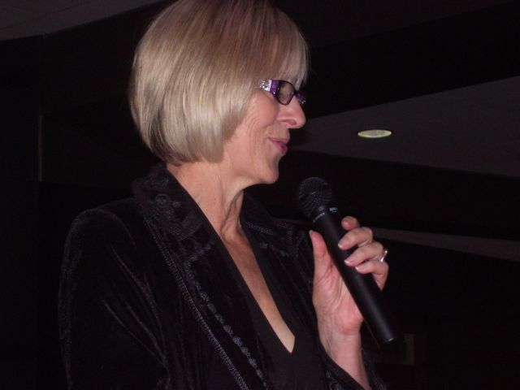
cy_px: 195
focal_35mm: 108
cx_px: 260
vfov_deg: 13.7
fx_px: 1622
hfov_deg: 18.2
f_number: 4.6
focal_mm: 18
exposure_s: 1/90
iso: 200
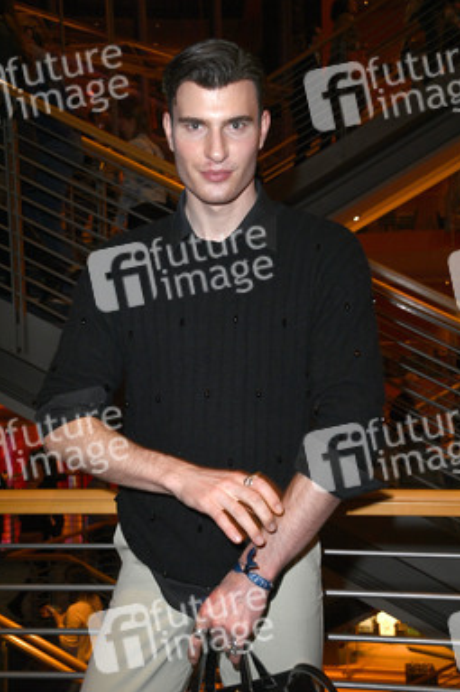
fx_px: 902
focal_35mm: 47
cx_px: 233
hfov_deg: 28.6
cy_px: 360
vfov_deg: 41.9
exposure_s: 1/80
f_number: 5.6
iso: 1250
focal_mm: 45
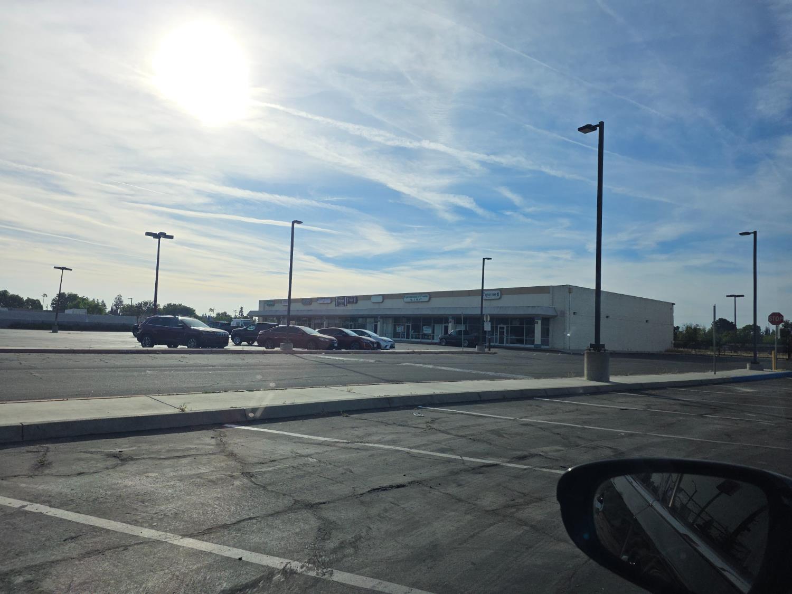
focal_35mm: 23
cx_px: 396
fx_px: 526
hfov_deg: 73.9
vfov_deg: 58.9
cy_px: 297
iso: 80
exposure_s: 1/7626
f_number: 1.7
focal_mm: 6.25
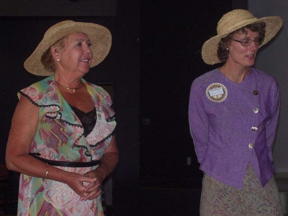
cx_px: 144
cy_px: 108
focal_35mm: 87
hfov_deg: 22.5
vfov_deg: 17.0
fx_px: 724
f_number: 4.3
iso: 200
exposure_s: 1/90
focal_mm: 14.3
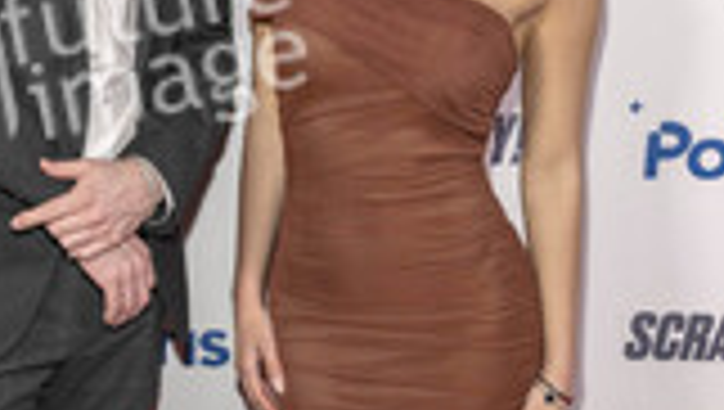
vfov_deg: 17.2
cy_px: 288
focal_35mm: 70
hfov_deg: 29.8
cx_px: 207
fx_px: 1345
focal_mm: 27
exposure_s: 1/200
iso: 800
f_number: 5
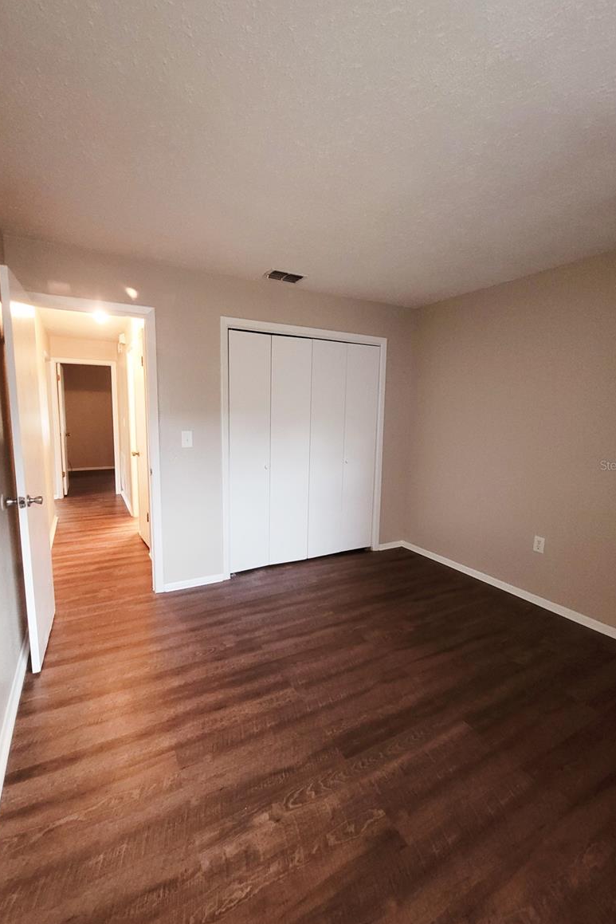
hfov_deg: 81.2
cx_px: 298
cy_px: 465
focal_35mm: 14
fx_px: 359
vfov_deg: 104.2
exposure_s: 1/24
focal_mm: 2.2
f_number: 2.2
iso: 800
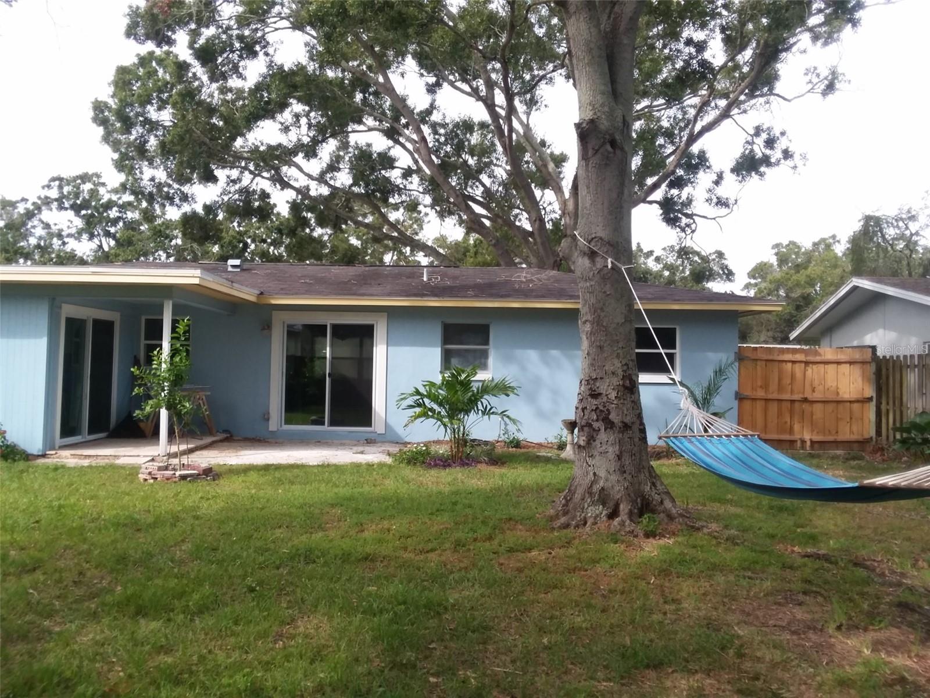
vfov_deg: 48.2
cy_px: 349
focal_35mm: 29
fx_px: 779
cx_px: 465
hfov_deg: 61.7
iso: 40
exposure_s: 1/449
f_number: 1.9
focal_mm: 2.47
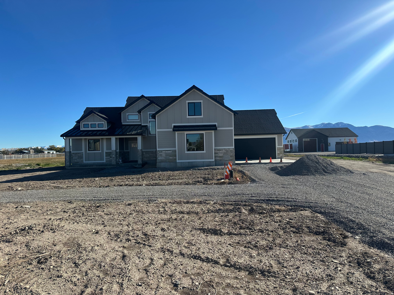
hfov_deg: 71.6
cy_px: 148
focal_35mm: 24
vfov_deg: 56.8
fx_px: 273
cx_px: 197
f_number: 1.78
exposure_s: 1/4762
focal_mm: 6.86
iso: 80
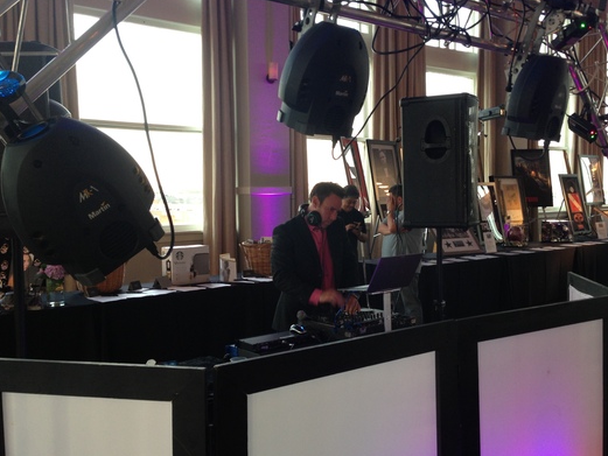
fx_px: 668
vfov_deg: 37.7
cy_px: 236
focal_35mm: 38
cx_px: 322
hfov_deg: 48.9
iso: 80
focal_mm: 4.13
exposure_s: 1/20
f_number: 2.4
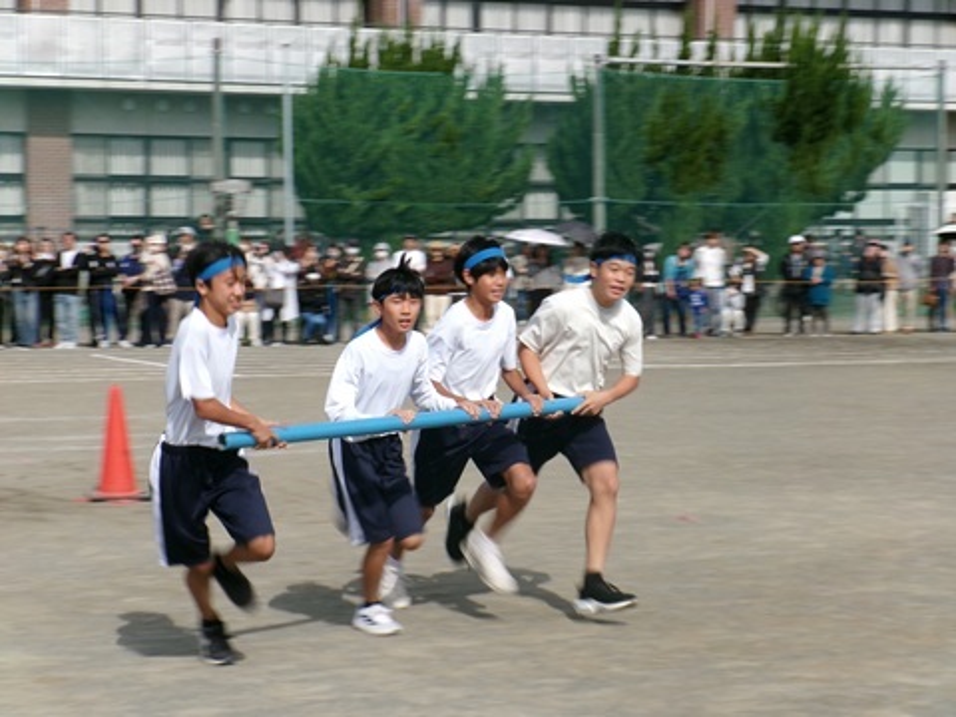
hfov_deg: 20.7
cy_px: 358
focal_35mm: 95
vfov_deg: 15.6
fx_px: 2624
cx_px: 478
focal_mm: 16.9
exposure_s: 1/90
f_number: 15.4
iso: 100
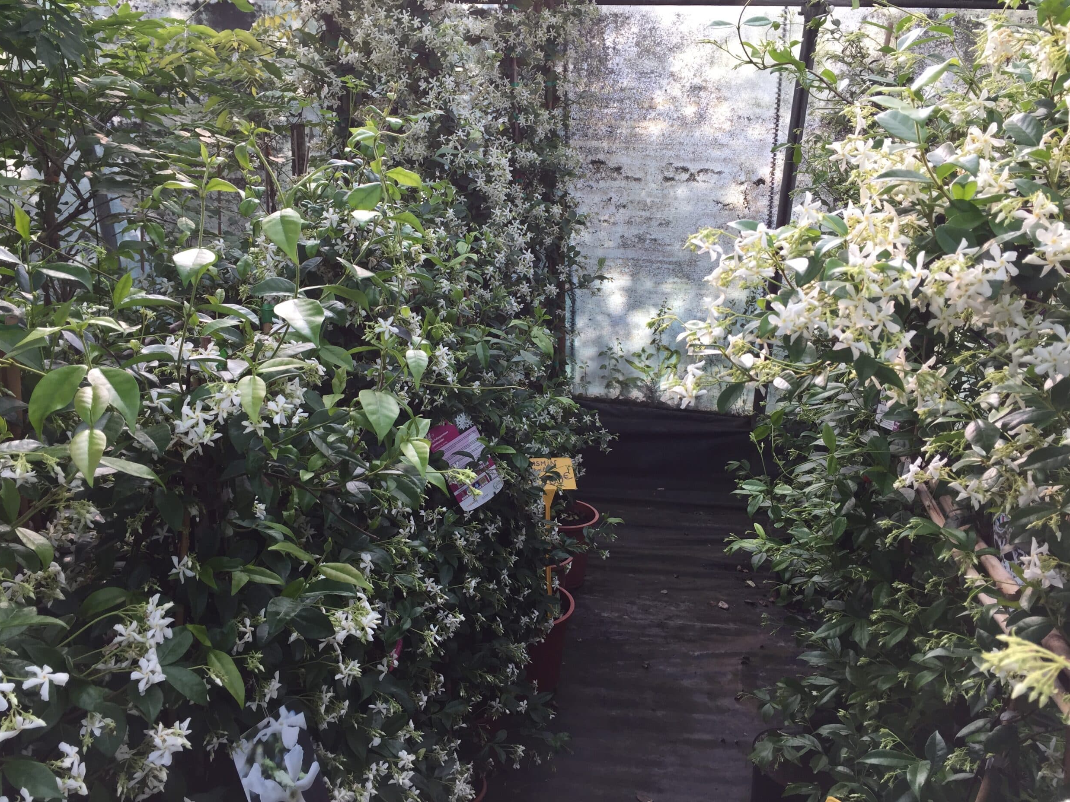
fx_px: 927
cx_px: 521
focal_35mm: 30
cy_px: 388
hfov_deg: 60.0
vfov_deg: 46.8
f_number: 2.2
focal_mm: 4.15
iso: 32
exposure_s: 1/100
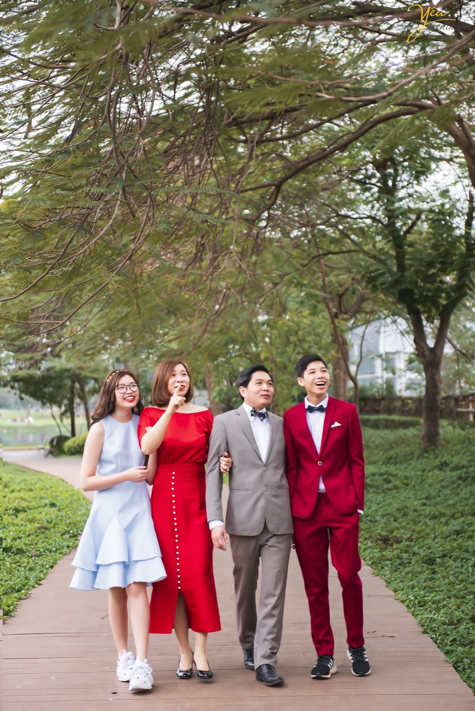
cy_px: 356
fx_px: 1384
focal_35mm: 70
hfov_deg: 19.5
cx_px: 238
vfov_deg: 28.8
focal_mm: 70
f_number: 2.8
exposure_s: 1/320
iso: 125
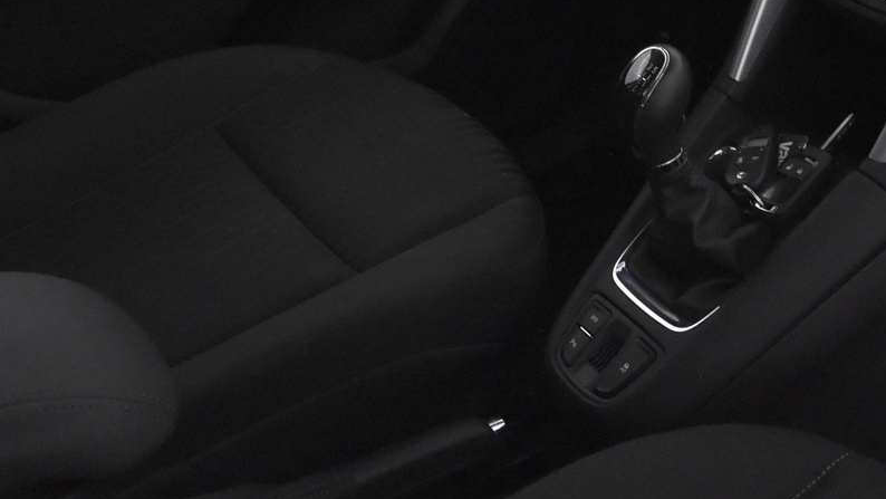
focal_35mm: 64
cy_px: -64
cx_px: 687
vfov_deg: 18.1
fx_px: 1504
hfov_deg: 32.1
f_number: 5.6
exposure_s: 1/60
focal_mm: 20
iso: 4500
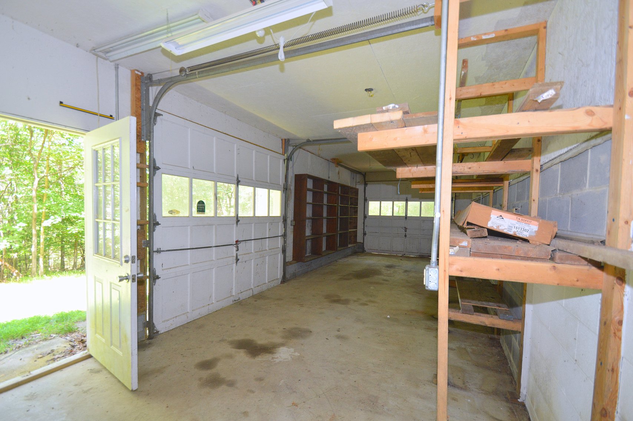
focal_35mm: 15
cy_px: 210
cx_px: 316
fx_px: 264
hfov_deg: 100.4
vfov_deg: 77.2
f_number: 4
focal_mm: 10
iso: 400
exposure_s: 1/60
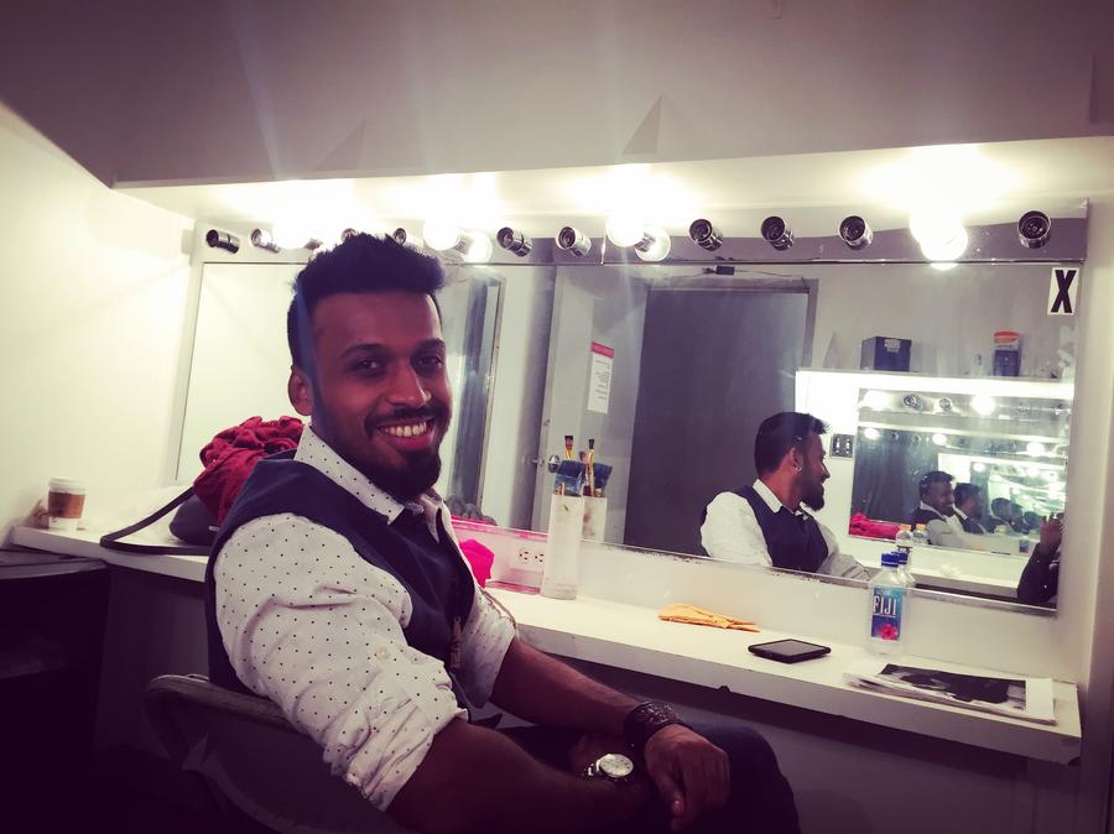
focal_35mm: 29
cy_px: 417
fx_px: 933
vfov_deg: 48.2
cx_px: 557
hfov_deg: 61.7
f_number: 2.2
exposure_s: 1/30
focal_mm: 4.15
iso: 80
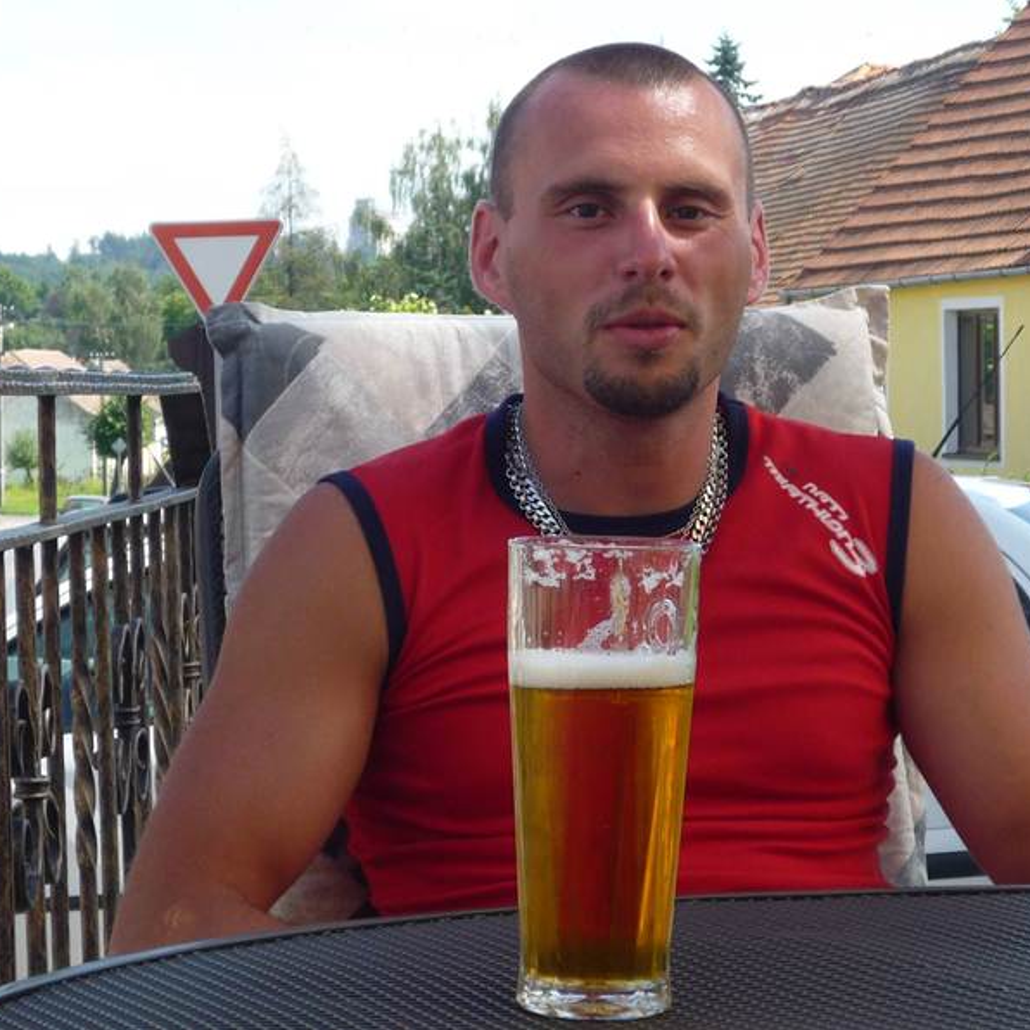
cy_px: 517
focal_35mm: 134
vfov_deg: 13.0
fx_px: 4511
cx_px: 610
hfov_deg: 13.0
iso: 100
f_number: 5.6
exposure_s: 1/200
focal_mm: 14.2
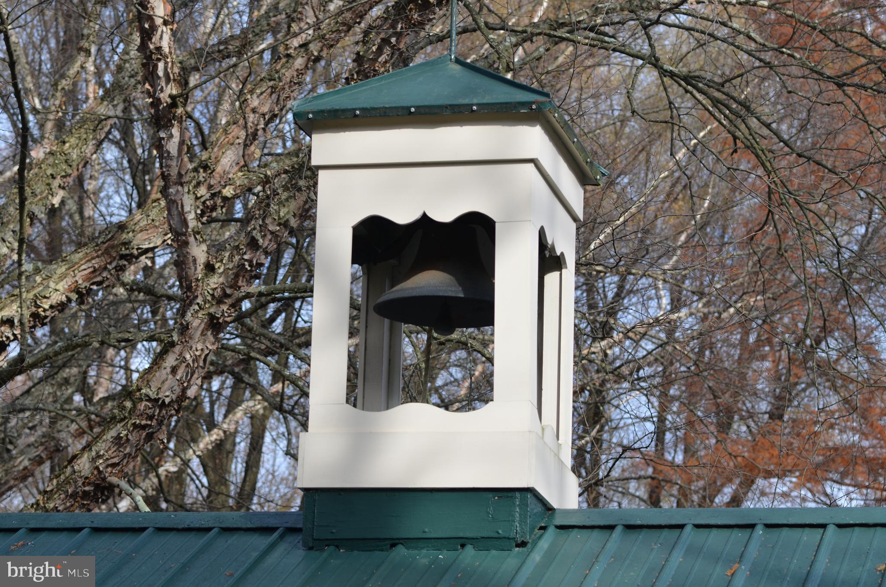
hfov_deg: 16.1
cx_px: 443
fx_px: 3131
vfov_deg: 10.7
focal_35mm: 128
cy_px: 294
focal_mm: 85
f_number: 5.6
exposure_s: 1/500
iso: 200
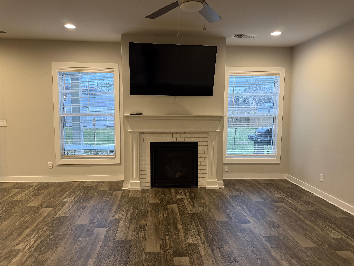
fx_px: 245
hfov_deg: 71.6
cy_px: 133
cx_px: 177
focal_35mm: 24
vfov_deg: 56.8
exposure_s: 1/60
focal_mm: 6.76
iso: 250
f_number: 1.78
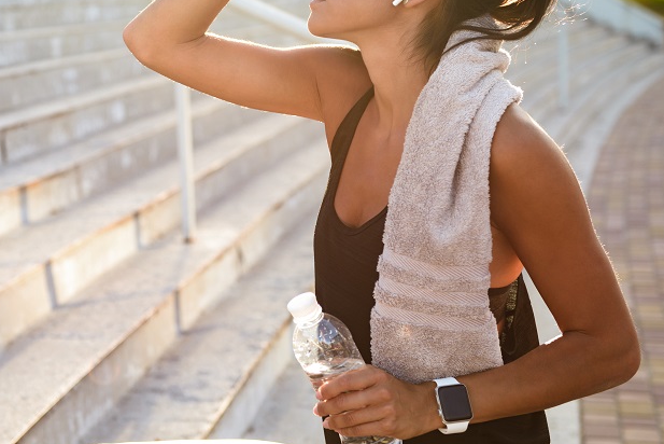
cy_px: 201
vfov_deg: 16.9
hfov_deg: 24.7
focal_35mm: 81
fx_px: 1495
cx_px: 142
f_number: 3.2
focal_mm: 50
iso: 160
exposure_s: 1/400
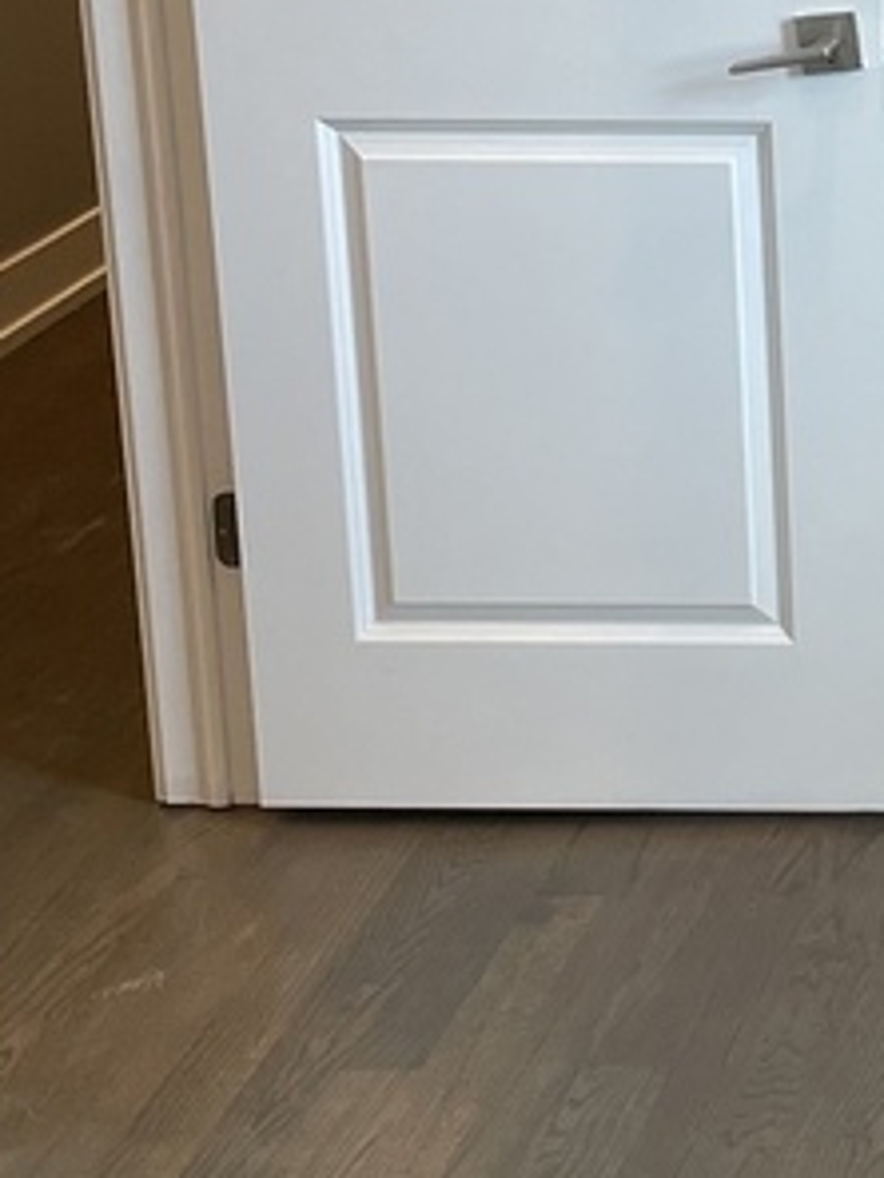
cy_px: 127
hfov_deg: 14.1
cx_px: 1501
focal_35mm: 95
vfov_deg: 20.3
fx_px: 3235
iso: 100
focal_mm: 4.2
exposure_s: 1/120
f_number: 1.6
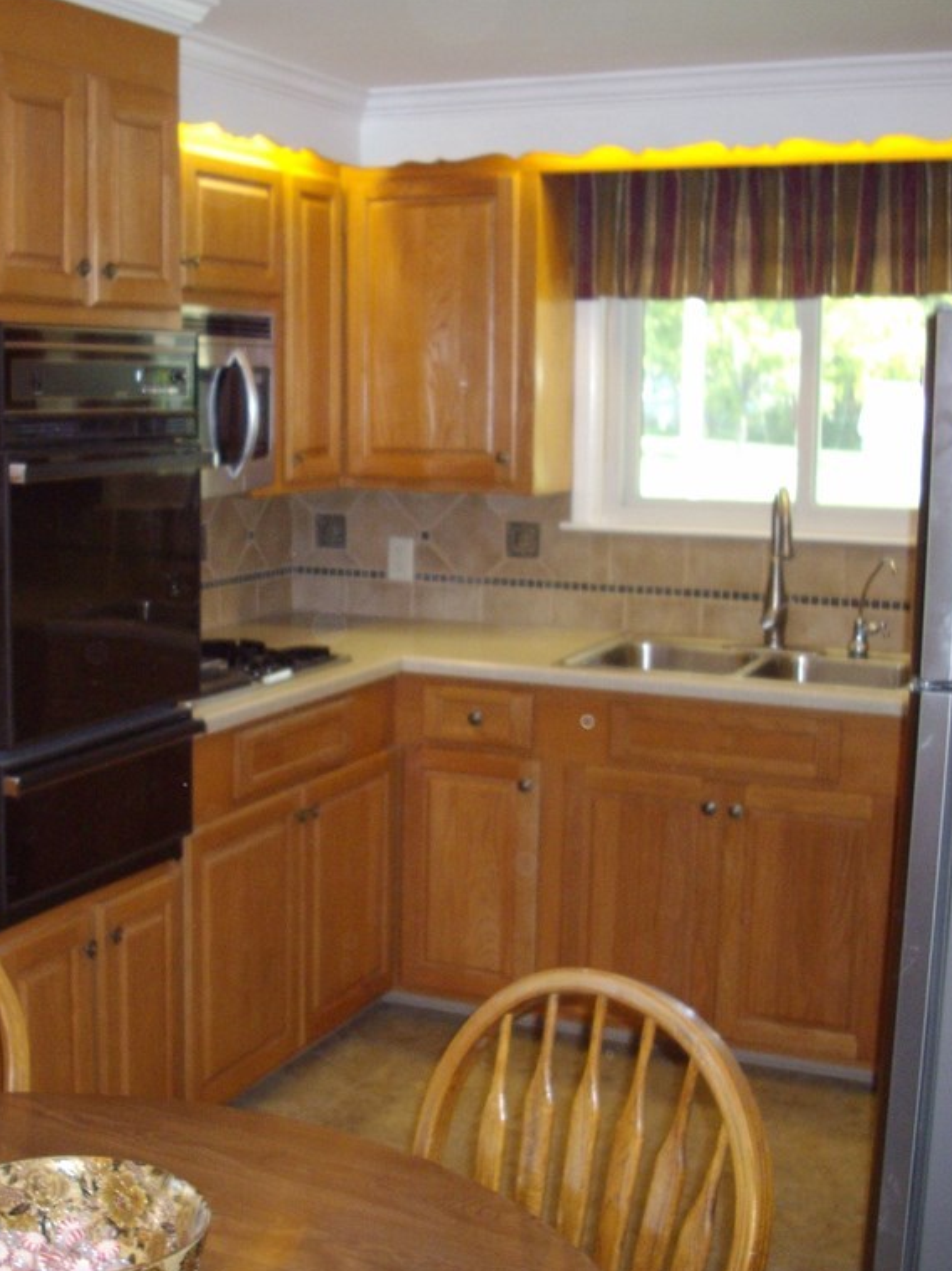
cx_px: 307
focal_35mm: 50
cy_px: 637
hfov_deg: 28.9
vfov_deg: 38.2
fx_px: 1834
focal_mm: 6.2
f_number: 2.8
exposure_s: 1/50
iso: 193
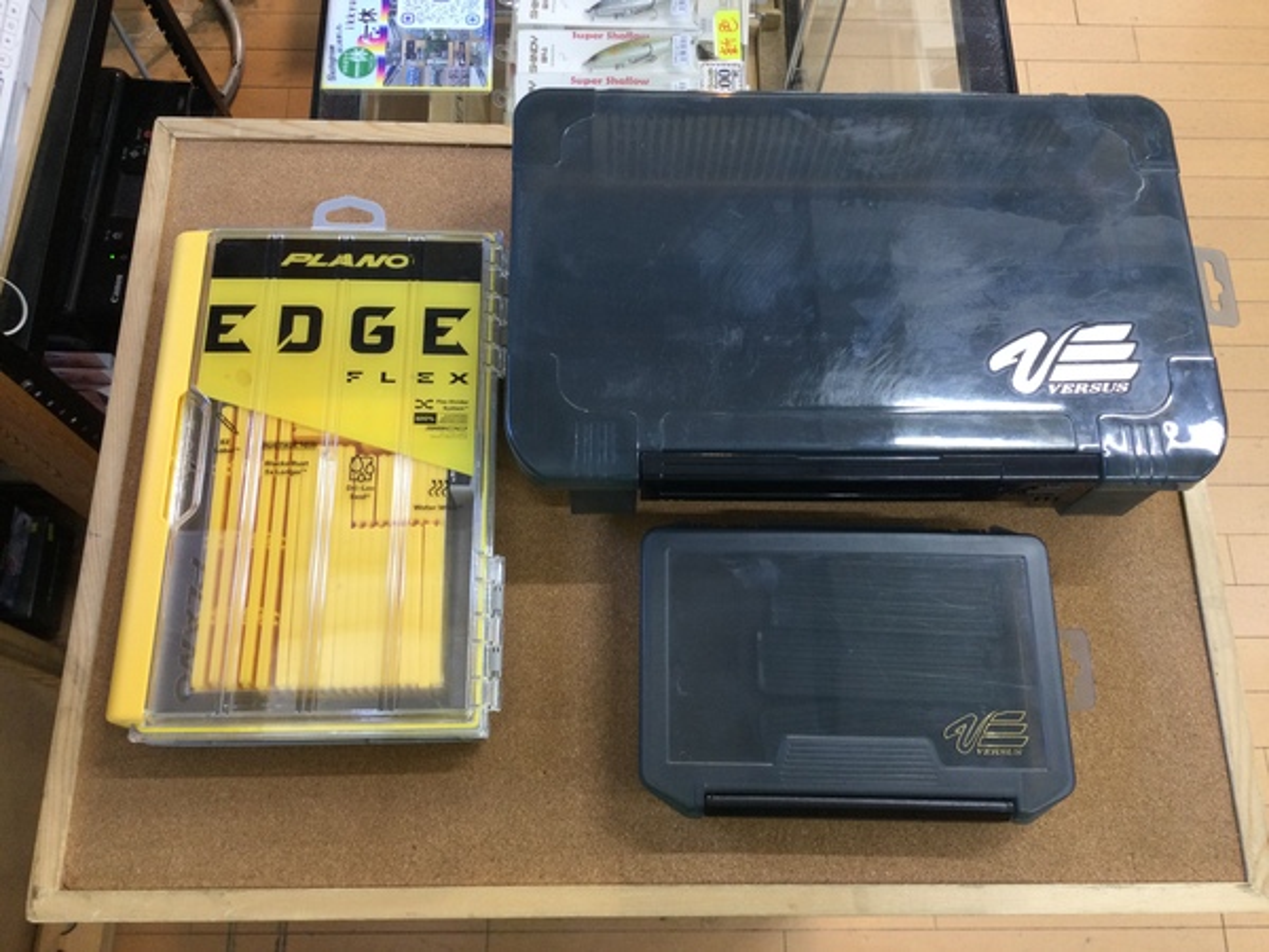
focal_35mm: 31
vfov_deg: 45.4
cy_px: 476
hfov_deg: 58.4
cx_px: 634
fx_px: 1136
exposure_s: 1/30
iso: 64
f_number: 2.4
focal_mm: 3.3
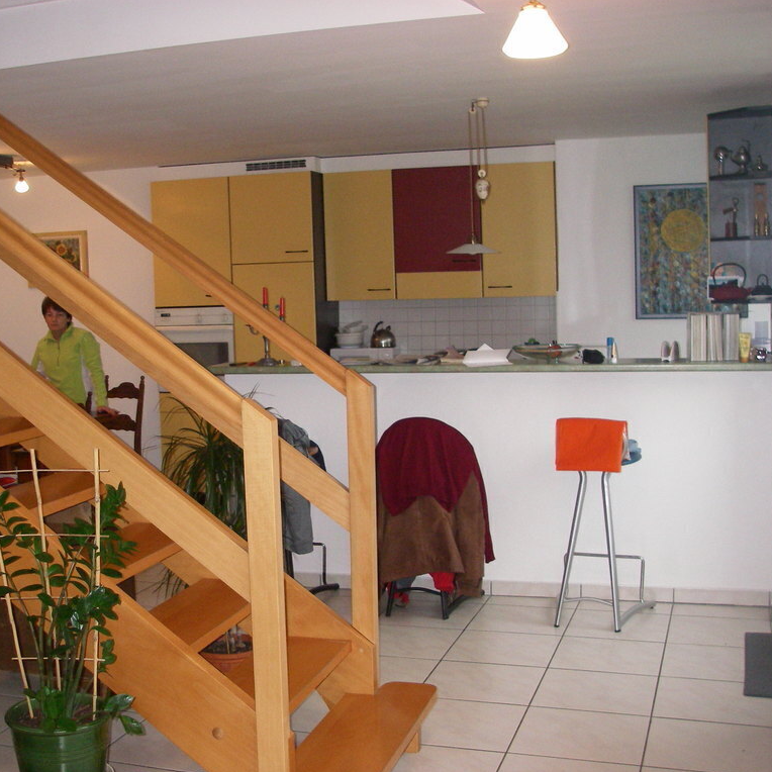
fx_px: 1135
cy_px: 387
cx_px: 270
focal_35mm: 45
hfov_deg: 37.2
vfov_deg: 37.6
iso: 250
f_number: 3.3
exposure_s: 1/40
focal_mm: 6.3
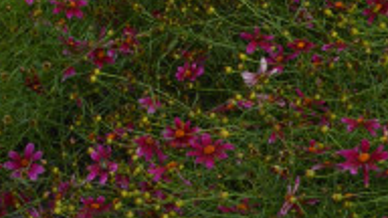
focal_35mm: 224
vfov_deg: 5.4
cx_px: -51
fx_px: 2305
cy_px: 321
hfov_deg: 9.5
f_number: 9
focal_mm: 26
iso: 100
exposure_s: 1/200
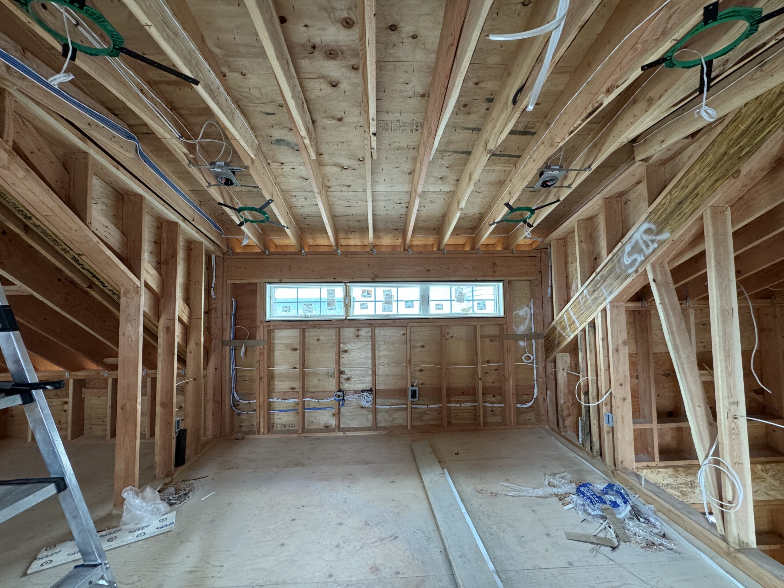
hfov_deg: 102.1
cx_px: 392
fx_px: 317
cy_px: 294
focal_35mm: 14
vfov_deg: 85.7
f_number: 2.2
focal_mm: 2.22
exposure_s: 1/99
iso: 320
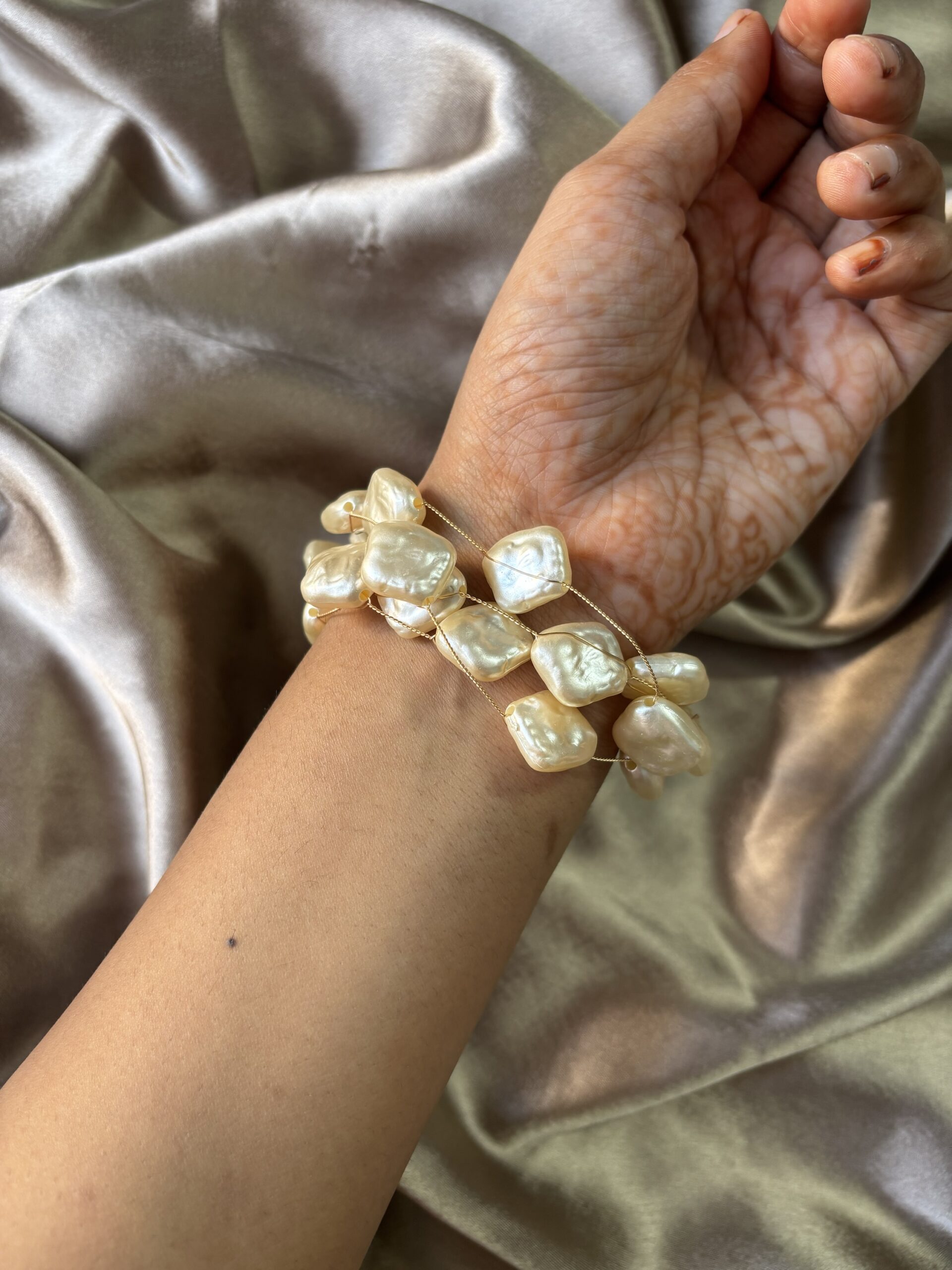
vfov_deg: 67.3
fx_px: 953
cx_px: 476
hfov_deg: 53.1
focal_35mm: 26
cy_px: 635
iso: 80
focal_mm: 5.96
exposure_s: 1/50
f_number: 1.6
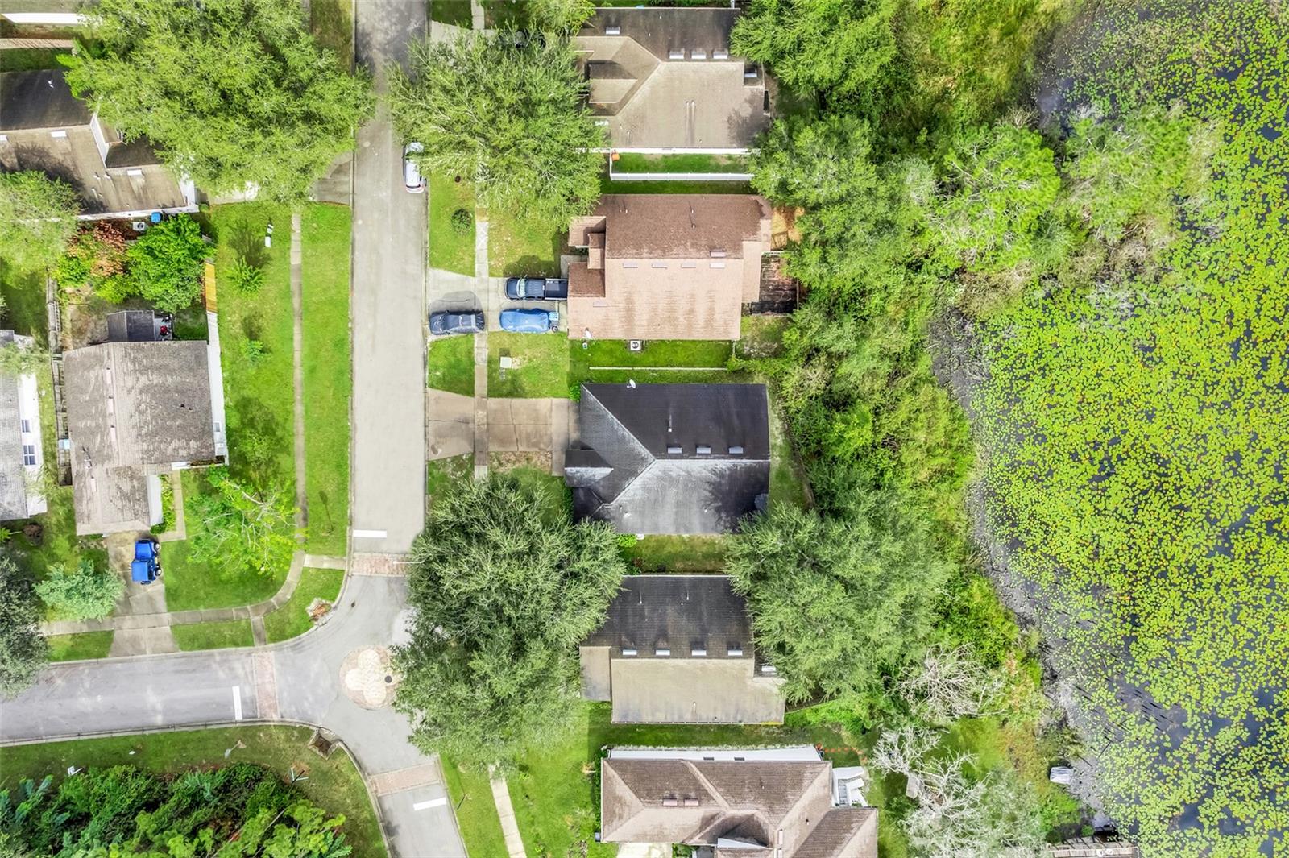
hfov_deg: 78.6
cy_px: 429
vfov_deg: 57.2
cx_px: 644
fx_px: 787
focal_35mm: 22
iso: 100
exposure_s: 1/240
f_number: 2.8
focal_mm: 8.38
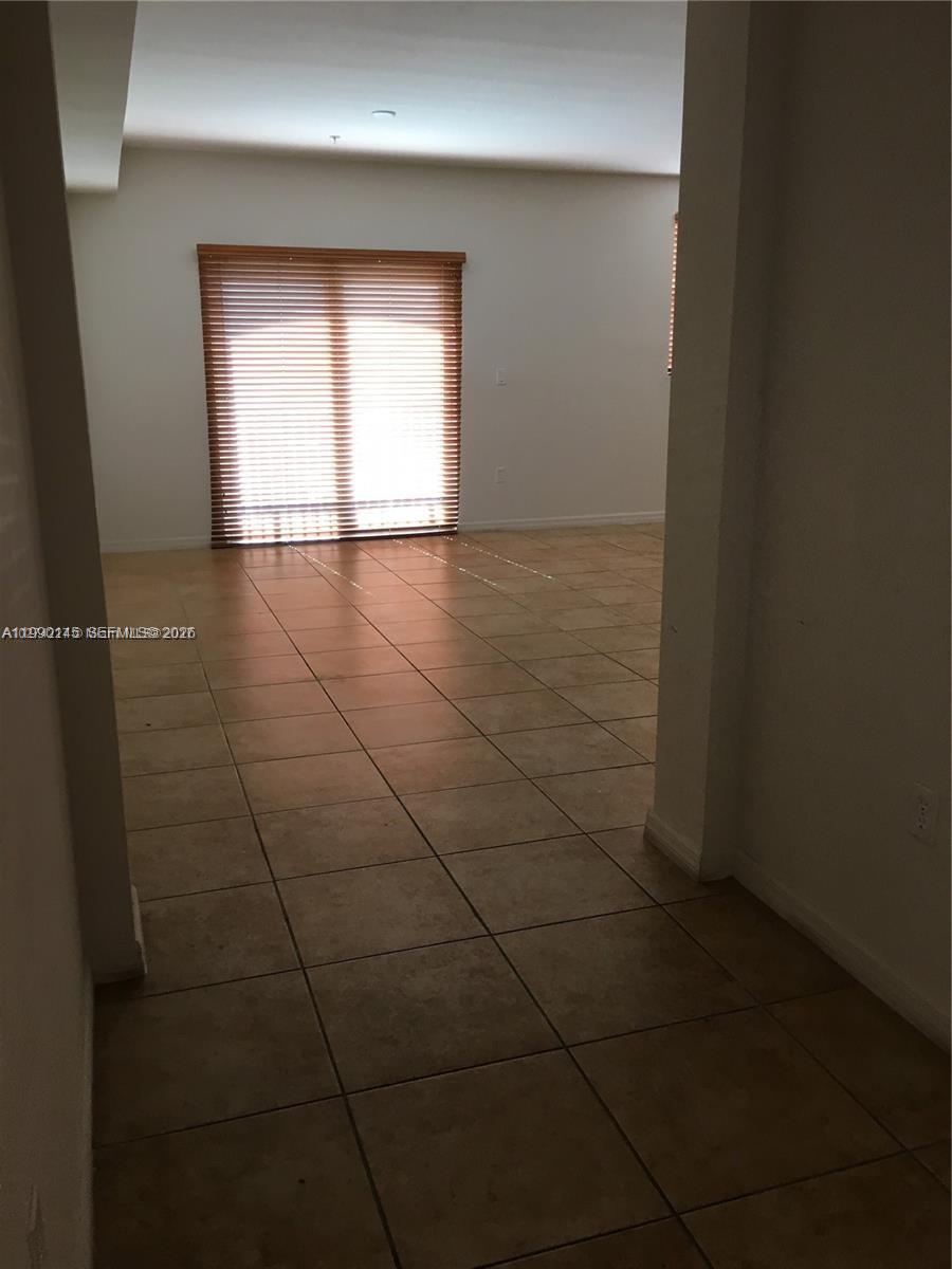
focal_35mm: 29
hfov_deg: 48.2
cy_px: 634
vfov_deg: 61.7
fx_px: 1063
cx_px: 476
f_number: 2.2
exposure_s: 1/30
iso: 32
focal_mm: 4.15
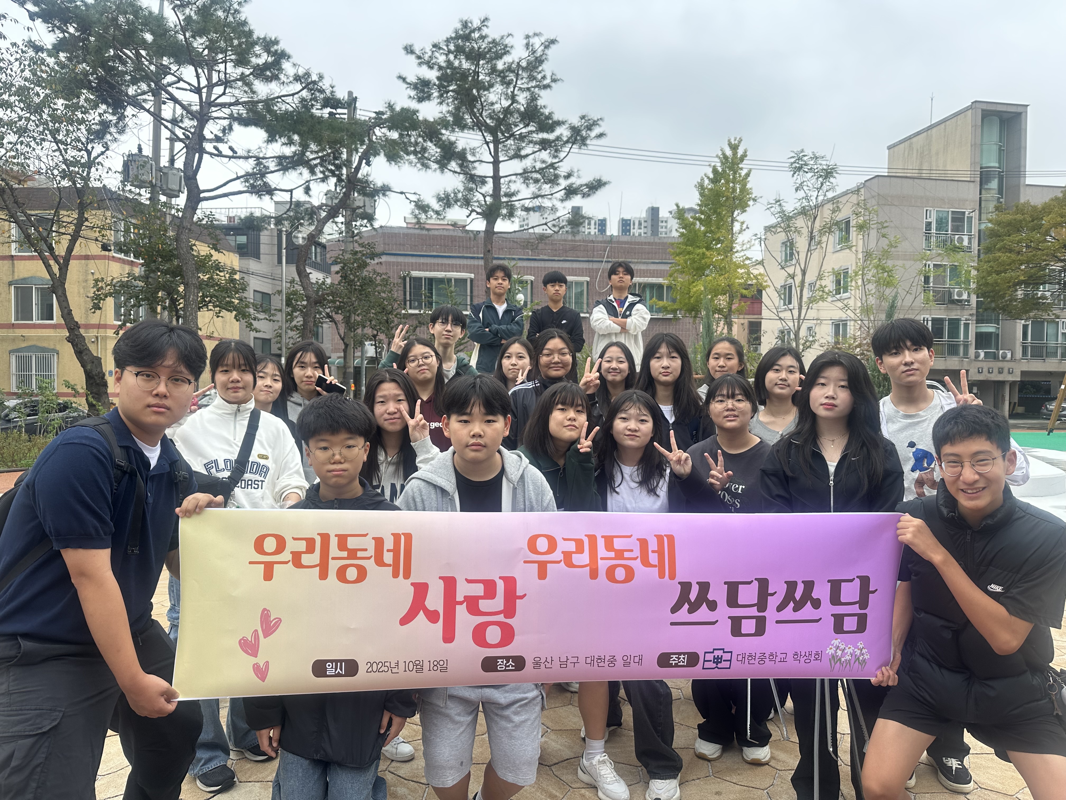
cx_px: 533
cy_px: 400
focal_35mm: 24
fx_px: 739
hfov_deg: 71.6
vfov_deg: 56.8
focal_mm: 6.86
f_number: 1.78
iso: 64
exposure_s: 1/125
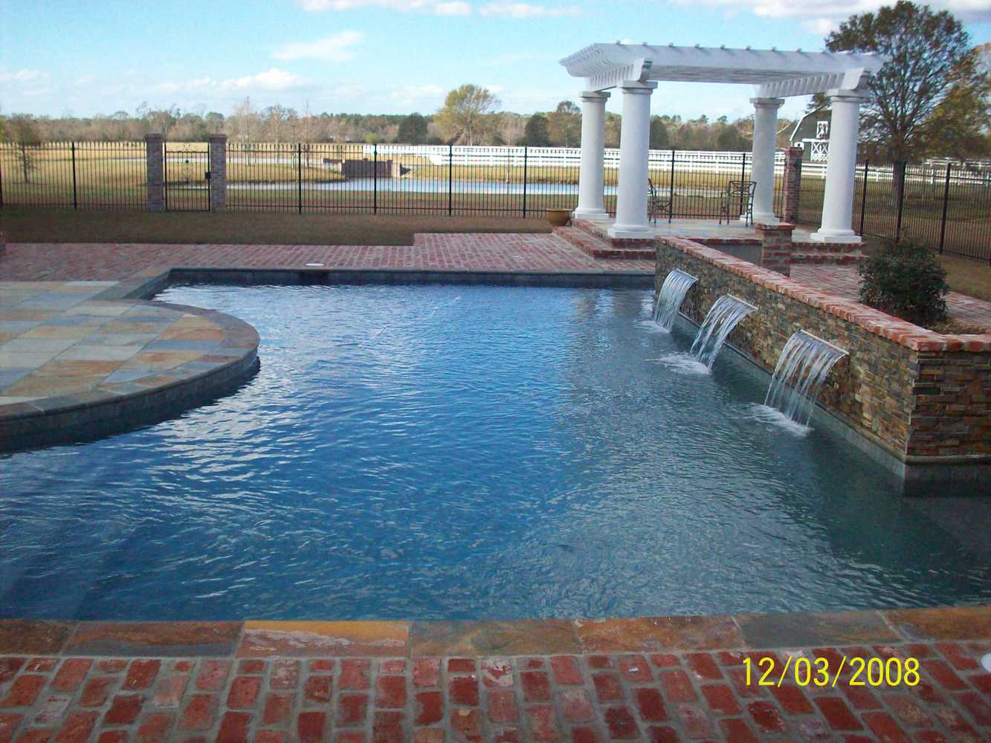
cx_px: 496
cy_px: 372
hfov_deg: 50.1
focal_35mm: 37
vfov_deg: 38.7
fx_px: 1059
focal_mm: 6.2
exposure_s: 1/545
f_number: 5.6
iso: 200
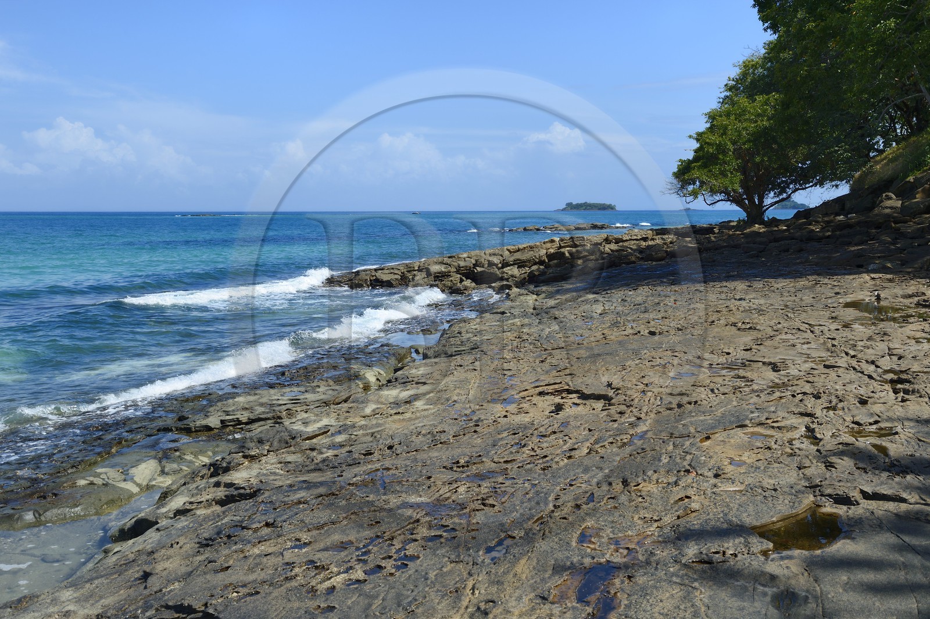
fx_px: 981
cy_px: 310
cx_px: 465
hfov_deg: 50.7
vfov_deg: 35.0
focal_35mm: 38
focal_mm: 38
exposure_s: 1/200
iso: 100
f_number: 10
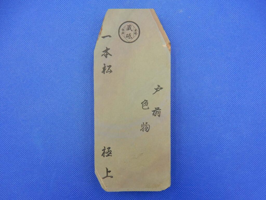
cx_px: 133
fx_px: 192
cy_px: 100
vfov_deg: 54.9
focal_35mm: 25
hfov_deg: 69.4
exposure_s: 1/60
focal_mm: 4.5
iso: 125
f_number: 3.7
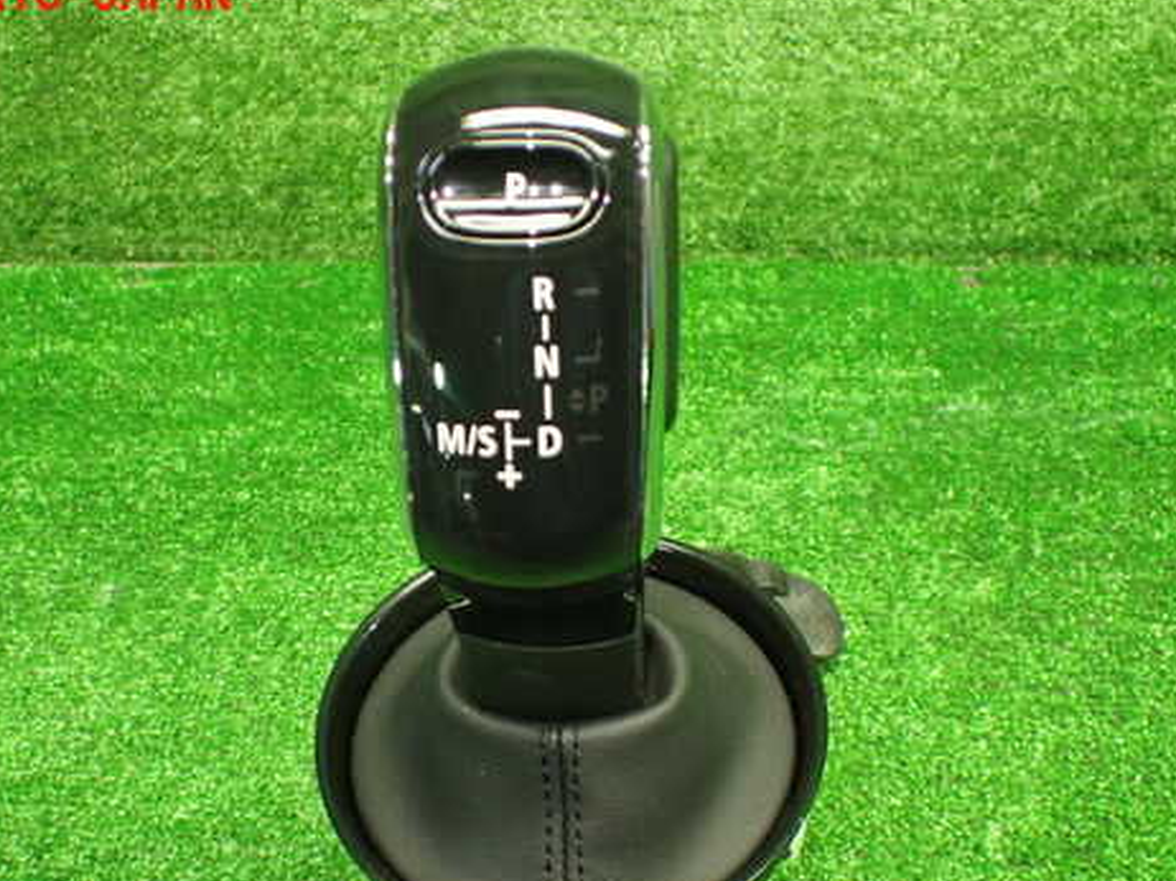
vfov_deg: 36.6
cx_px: 532
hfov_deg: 47.8
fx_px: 1324
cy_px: 535
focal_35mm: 39
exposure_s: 1/80
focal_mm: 5.4
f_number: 2.3
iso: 800
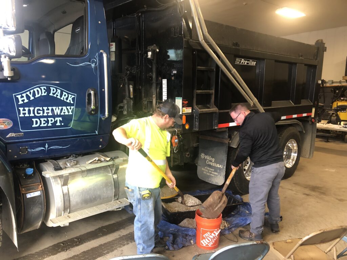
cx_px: 174
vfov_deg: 49.7
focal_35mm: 28
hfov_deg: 63.4
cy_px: 130
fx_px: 281
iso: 50
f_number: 1.8
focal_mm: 3.99
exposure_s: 1/15
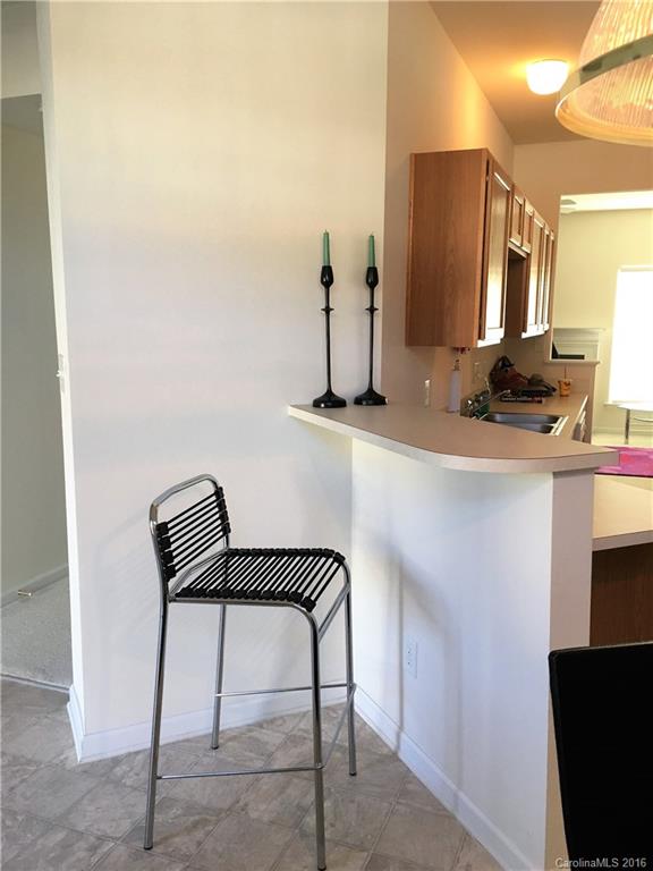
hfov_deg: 48.2
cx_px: 326
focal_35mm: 29
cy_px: 436
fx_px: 729
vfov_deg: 61.7
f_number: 2.2
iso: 40
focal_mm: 4.15
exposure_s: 1/30
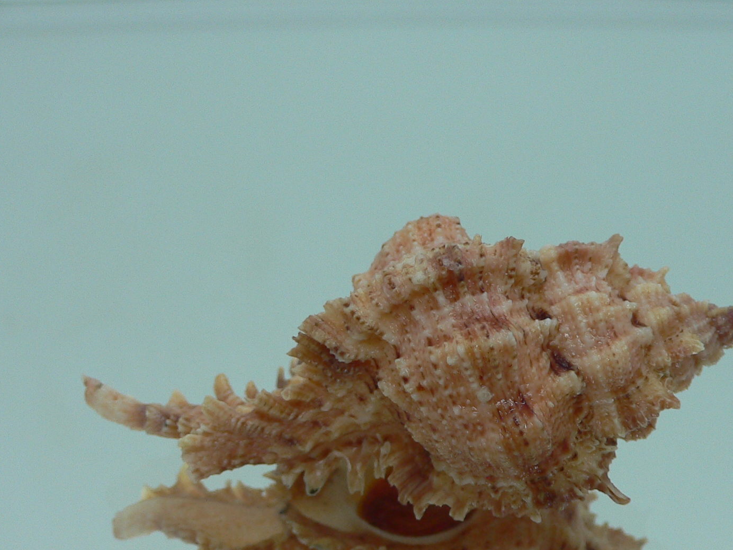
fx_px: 1080
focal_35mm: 51
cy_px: 399
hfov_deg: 37.4
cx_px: 428
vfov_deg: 28.2
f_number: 2.8
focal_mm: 4.6
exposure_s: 1/60
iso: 80
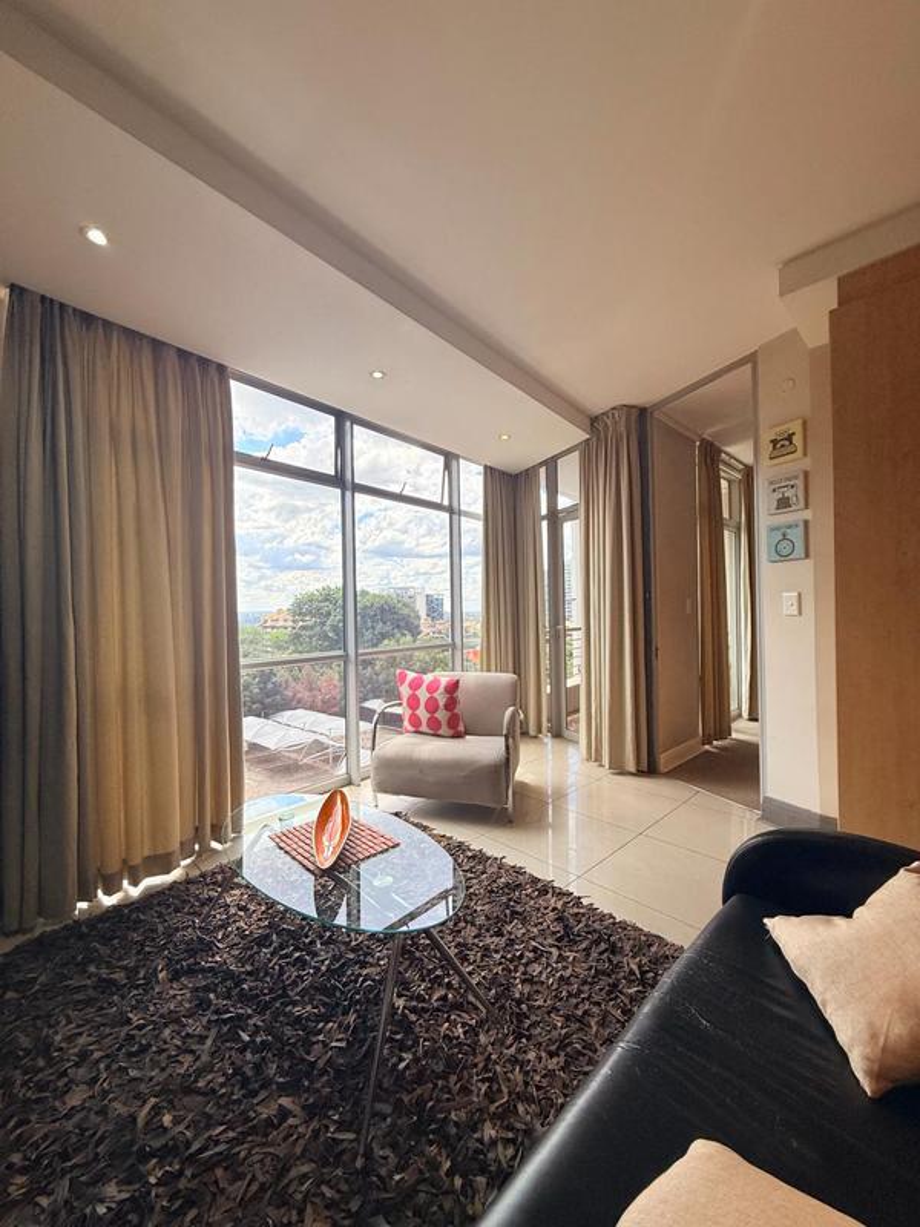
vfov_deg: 102.1
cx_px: 460
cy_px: 614
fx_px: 496
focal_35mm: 14
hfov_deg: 85.7
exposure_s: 1/335
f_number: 2.2
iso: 50
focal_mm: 2.22
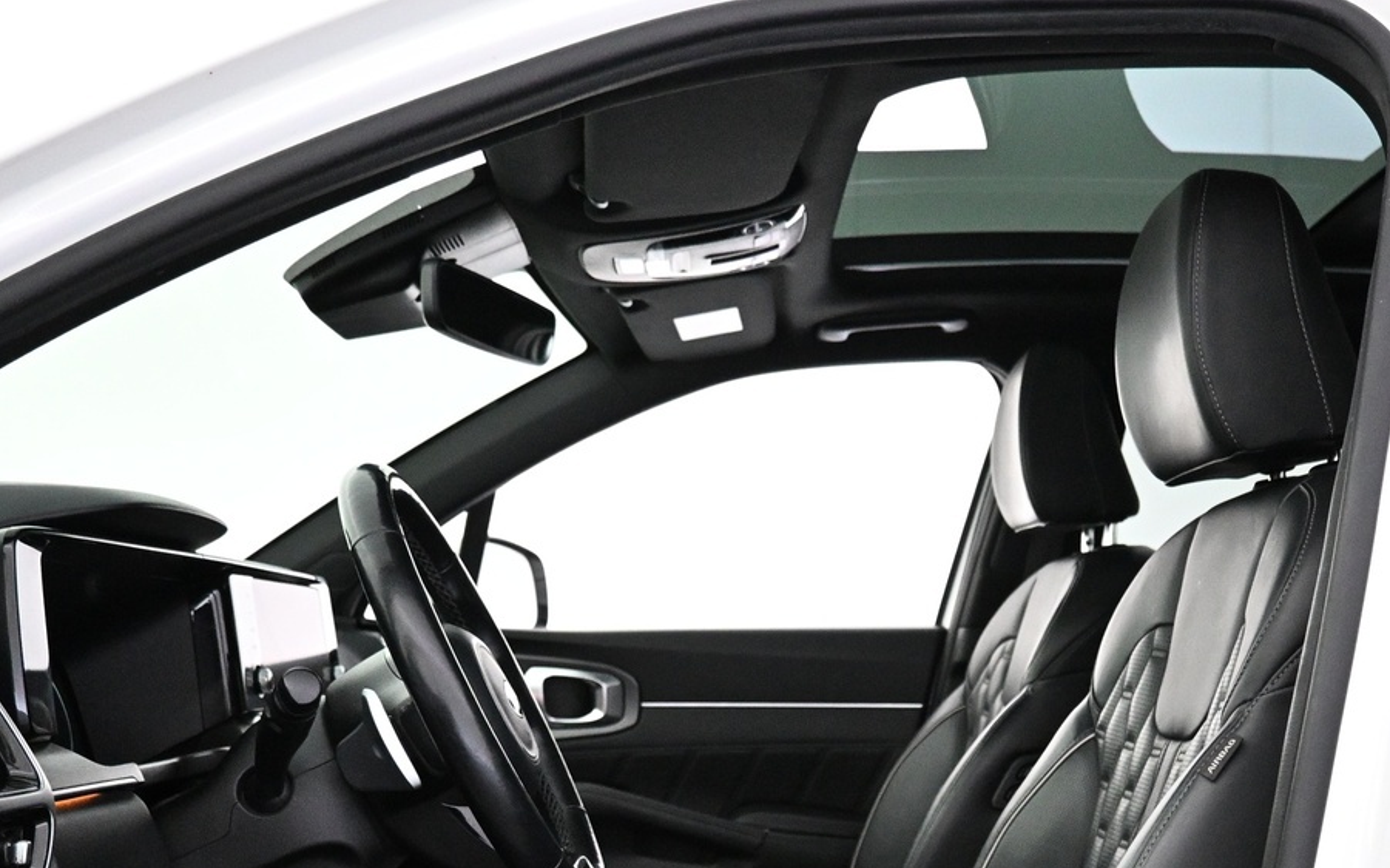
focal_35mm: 44
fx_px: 1667
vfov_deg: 28.1
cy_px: 780
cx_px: 867
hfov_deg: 44.9
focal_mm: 16
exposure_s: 1/80
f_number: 3.5
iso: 4000
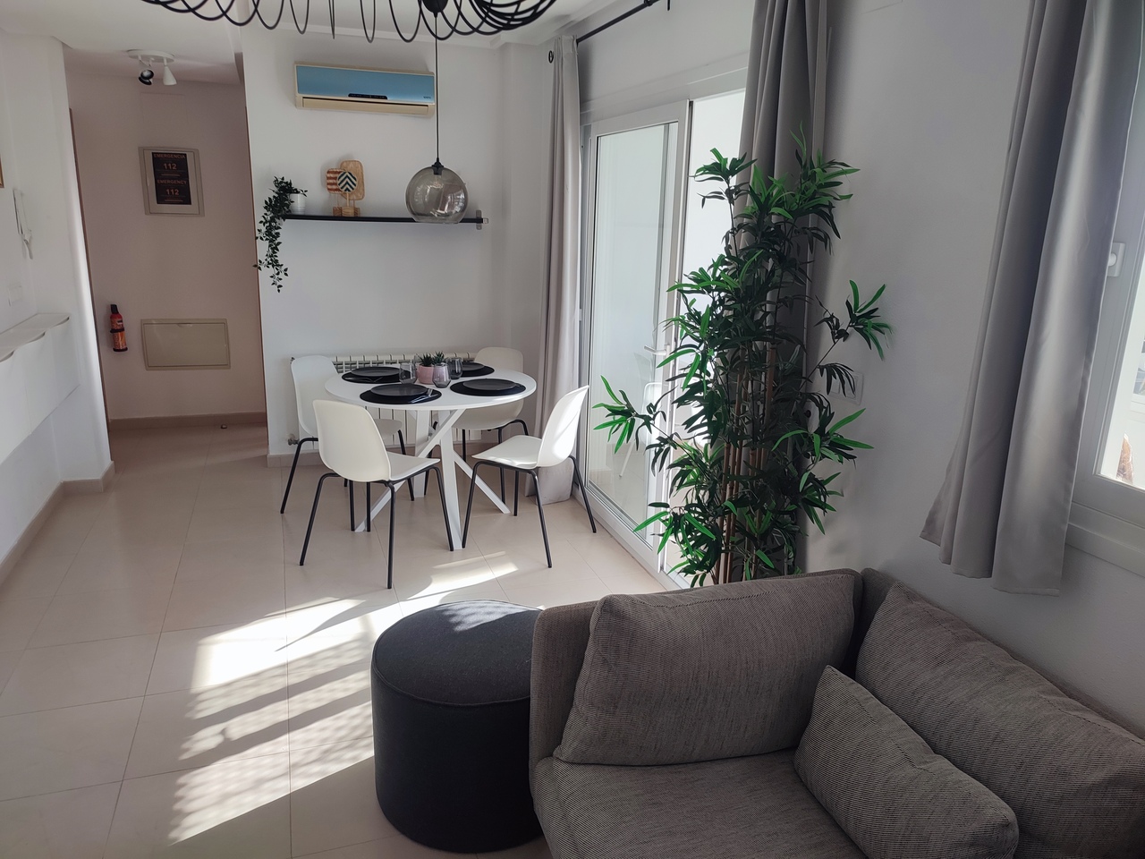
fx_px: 827
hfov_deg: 69.4
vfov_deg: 54.9
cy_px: 430
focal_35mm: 25
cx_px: 572
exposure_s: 1/100
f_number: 1.9
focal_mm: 6.04
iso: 54
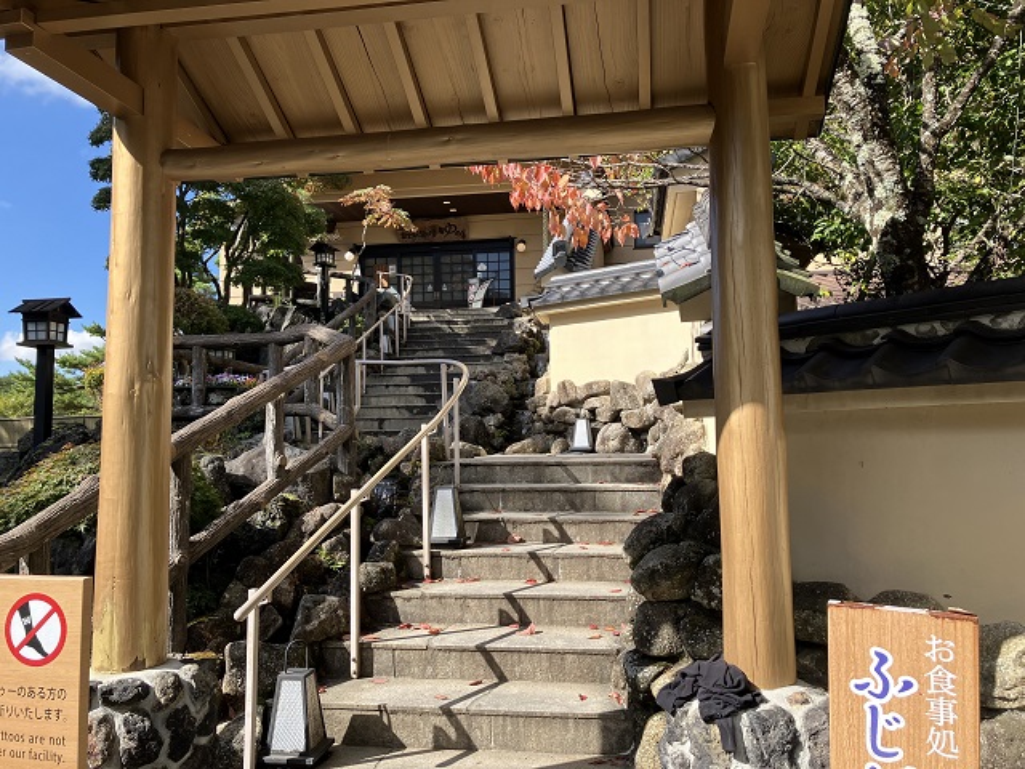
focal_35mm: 28
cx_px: 512
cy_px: 384
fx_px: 829
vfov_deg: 49.7
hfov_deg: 63.4
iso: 32
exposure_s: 1/704
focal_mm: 3.99
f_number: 1.8
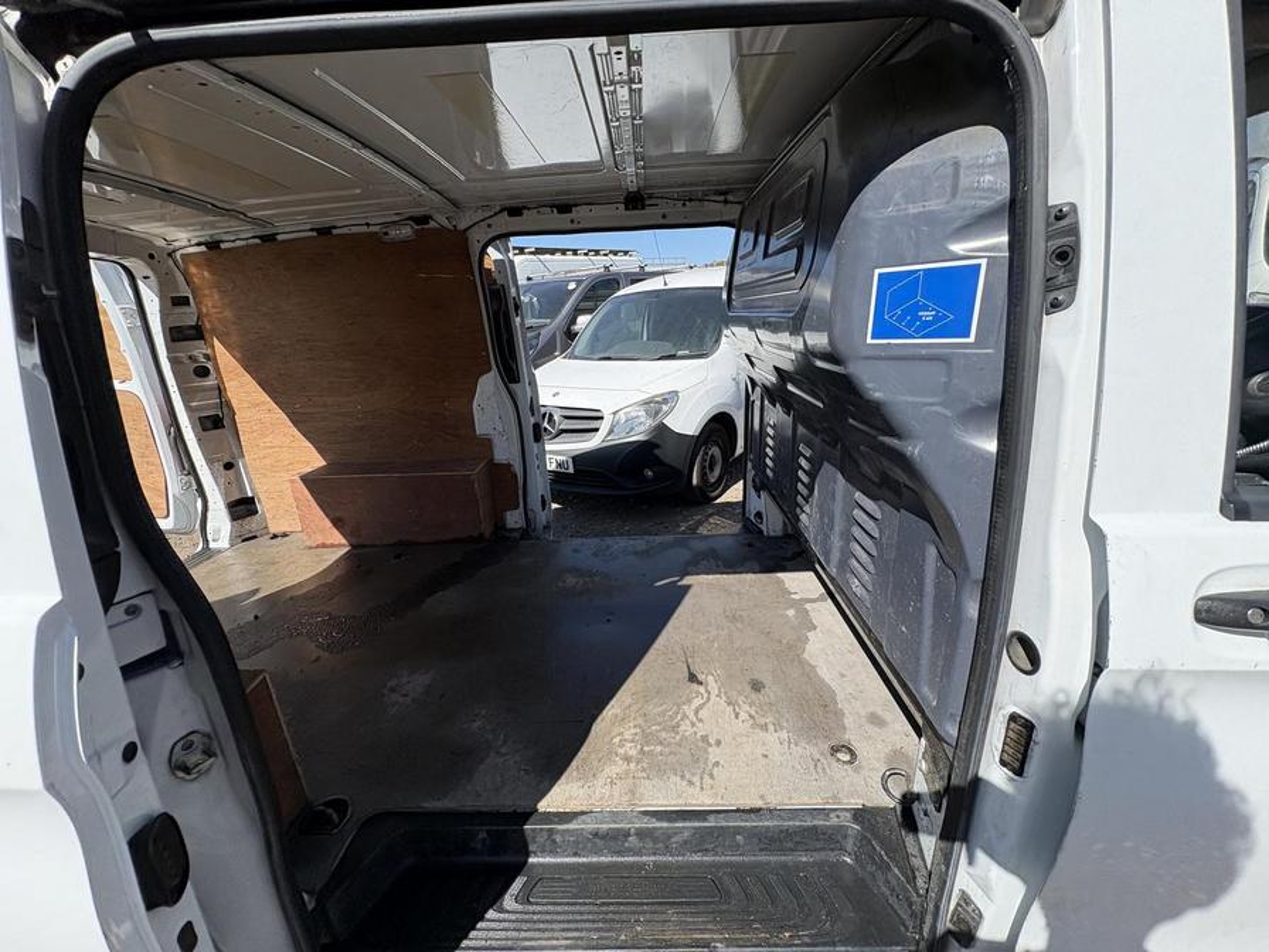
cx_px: 634
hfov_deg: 102.1
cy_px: 476
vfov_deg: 85.7
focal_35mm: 14
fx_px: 513
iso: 64
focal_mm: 2.22
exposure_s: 1/1395
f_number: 2.2
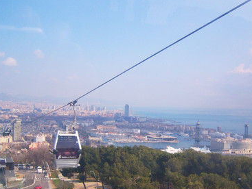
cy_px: 113
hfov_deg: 38.7
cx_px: 152
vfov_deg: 29.7
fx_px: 357
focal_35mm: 49
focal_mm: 7.5
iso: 80
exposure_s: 1/500
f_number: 2.8
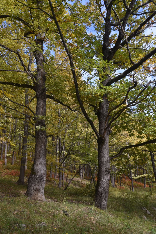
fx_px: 208
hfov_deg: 41.1
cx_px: 78
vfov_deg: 58.7
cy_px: 117
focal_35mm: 32
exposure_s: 1/125
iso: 250
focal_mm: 32
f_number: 10
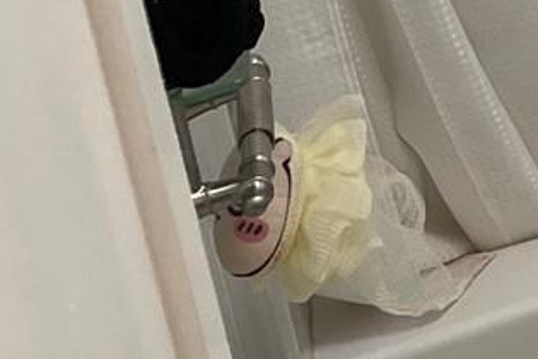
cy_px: -718
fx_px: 2525
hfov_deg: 10.8
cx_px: 1163
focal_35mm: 169
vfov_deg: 7.2
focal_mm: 5.1
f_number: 1.6
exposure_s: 1/120
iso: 100
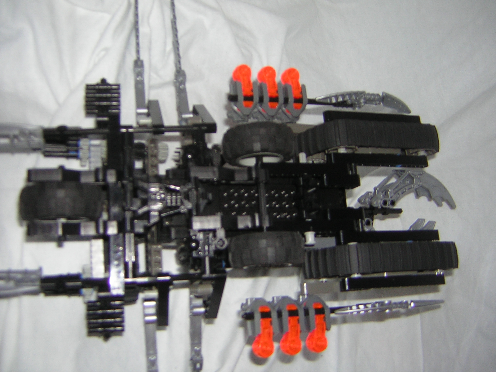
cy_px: 186
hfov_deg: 51.4
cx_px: 248
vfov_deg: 39.7
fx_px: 516
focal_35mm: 36
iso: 50
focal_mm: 4.7
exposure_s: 1/60.1
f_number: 2.6
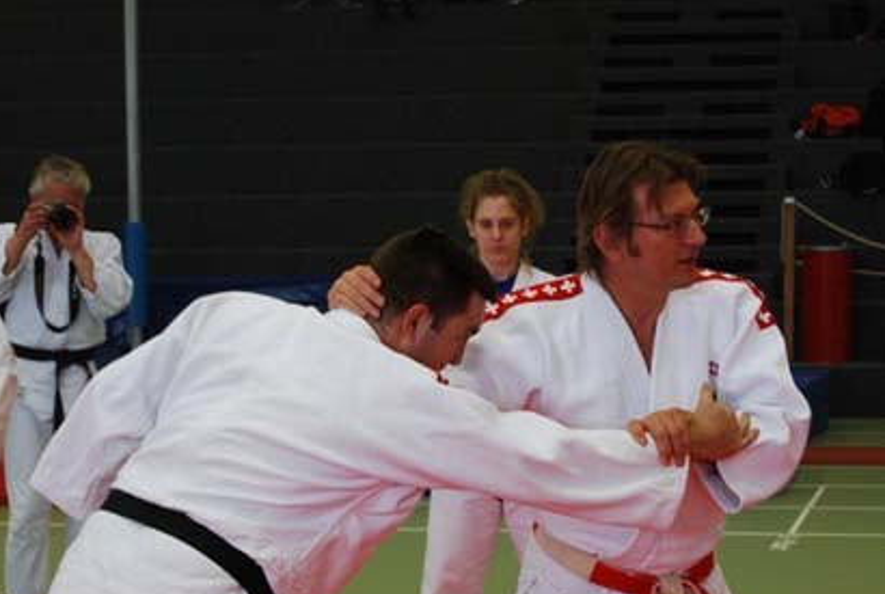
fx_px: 2973
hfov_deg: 16.9
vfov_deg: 11.4
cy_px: 363
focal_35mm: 121
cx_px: 475
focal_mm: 55
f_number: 5.6
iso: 320
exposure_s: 1/30
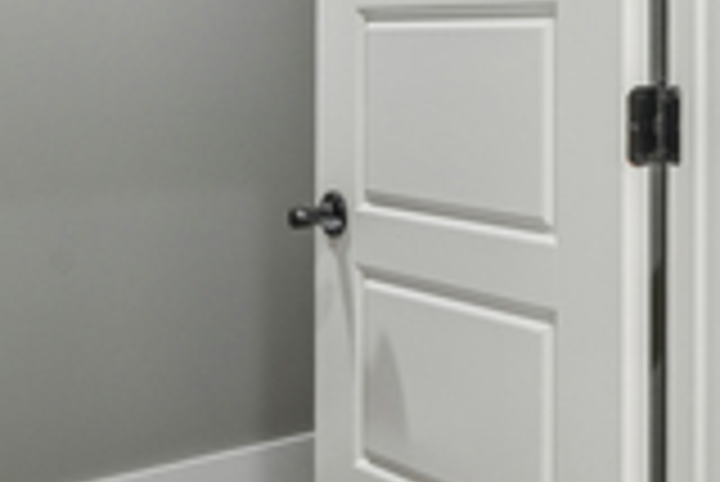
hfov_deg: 29.0
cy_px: 29
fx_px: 1121
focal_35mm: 56
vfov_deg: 23.5
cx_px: 936
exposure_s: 1/30
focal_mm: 14
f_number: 8
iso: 800
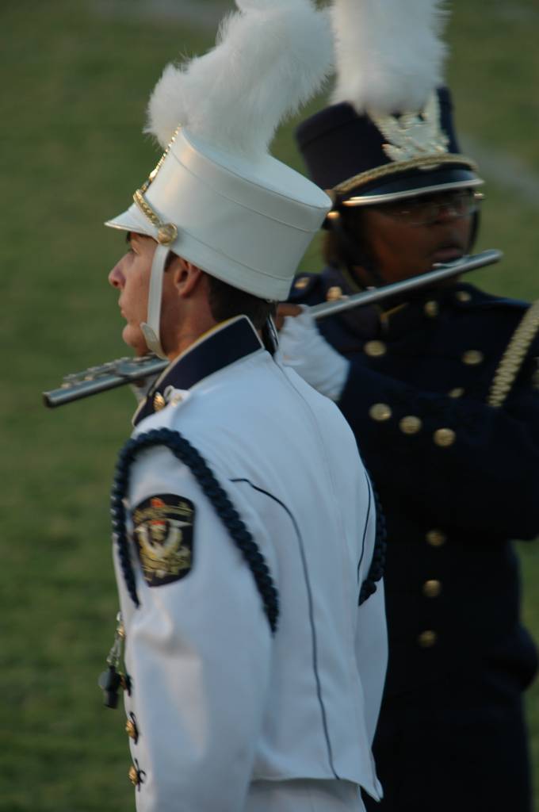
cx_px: 270
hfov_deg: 2.3
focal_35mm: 600
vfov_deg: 3.4
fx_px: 13511
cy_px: 406
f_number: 5.6
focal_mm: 400
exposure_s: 1/80
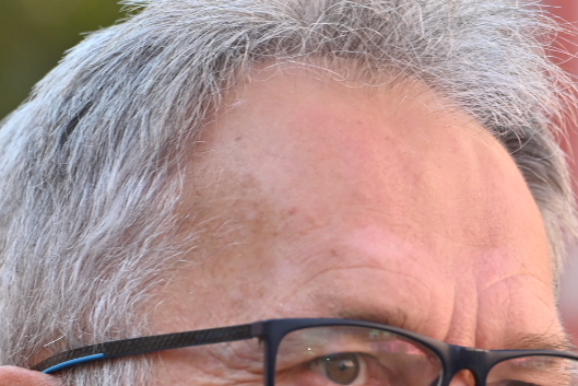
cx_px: 392
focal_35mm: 352
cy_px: 538
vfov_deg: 3.9
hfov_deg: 5.9
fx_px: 5653
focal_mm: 115
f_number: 4
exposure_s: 1/200
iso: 125
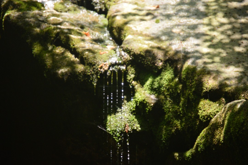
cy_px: 82
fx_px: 1912
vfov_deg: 5.0
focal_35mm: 278
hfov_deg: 7.4
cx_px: 124
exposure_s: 1/800
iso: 1600
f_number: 5.6
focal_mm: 185
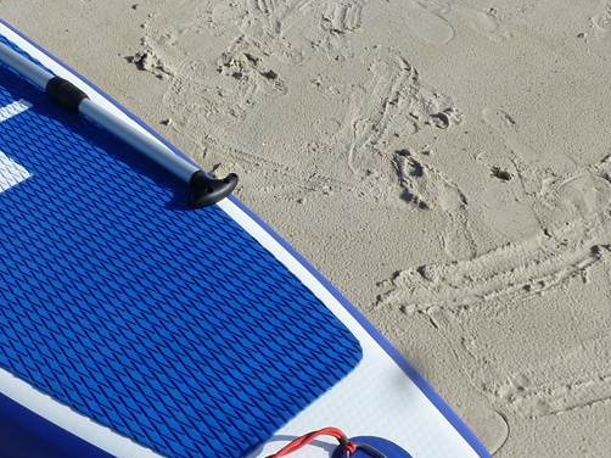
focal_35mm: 51
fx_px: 900
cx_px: -3
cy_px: 192
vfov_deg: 28.5
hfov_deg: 34.1
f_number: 5.6
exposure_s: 1/500
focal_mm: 4.3
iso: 100
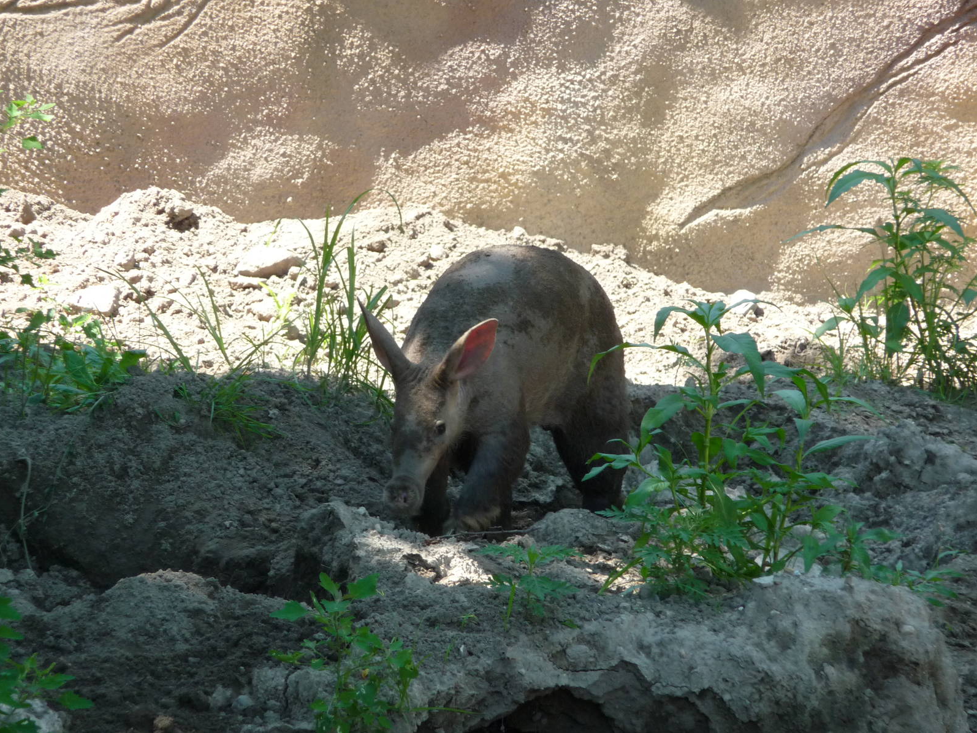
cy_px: 367
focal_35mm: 281
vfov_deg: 5.3
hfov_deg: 7.0
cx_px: 488
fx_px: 7932
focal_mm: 47
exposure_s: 1/125
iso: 200
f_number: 4.9
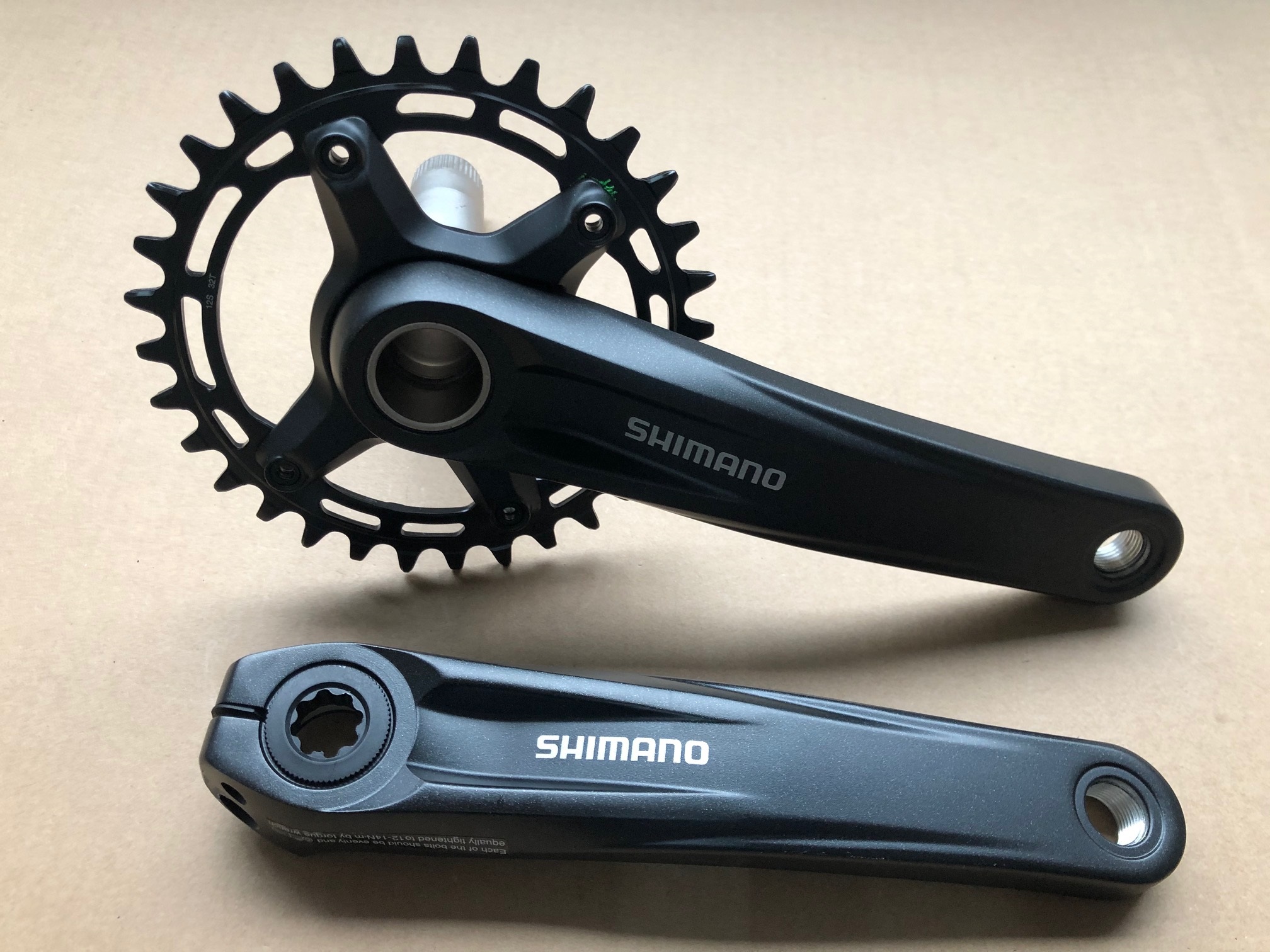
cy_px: 476
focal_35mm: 28
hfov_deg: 63.4
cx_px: 635
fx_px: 1027
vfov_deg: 49.7
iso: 40
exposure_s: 1/24
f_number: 1.8
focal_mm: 4
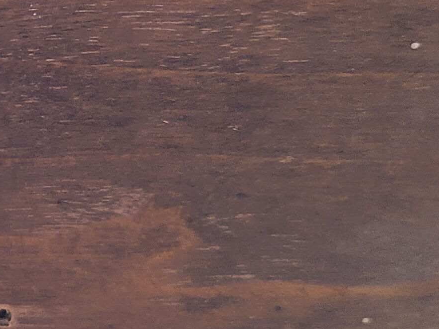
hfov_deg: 15.0
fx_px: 1497
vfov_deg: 12.5
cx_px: -292
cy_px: 122
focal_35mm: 118
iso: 184
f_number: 1.7
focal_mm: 4.75
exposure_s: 1/17
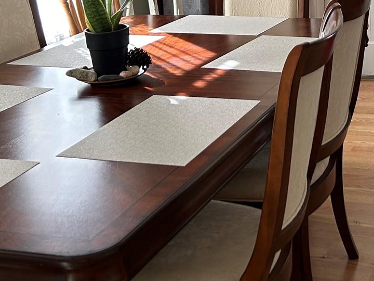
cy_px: -27
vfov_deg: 19.1
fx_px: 800
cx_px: 351
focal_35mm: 74
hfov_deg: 25.3
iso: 80
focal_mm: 5.7
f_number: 1.5
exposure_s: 1/121
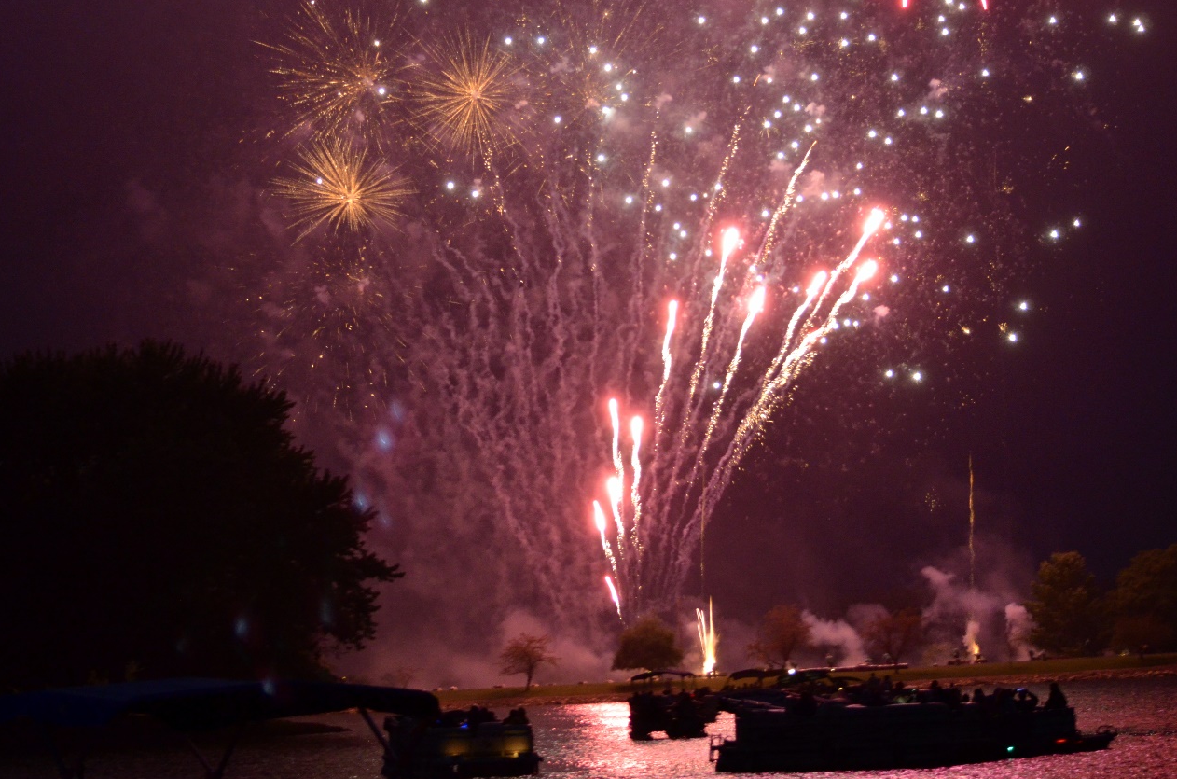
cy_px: 460
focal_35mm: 105
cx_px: 505
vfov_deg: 13.0
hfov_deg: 19.6
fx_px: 3413
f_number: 4.5
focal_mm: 55
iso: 1600
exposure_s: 1/13
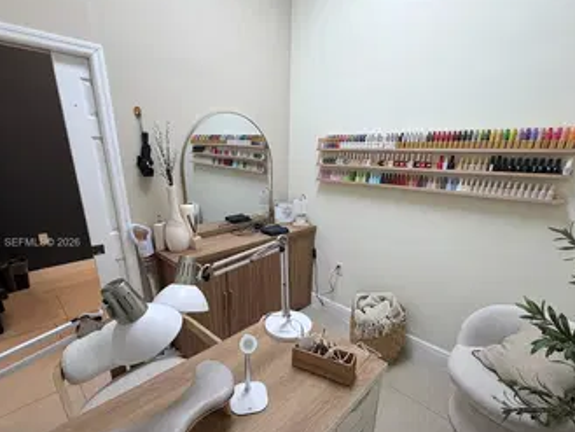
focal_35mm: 17
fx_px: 282
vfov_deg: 74.4
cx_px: 294
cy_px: 243
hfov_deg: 91.0
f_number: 2.2
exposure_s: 1/120
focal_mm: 2.22
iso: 125
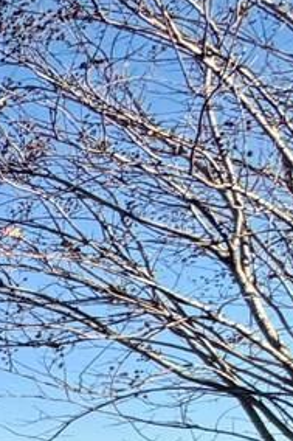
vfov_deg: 21.4
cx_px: -825
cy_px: 634
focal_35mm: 82
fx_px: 1002
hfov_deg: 8.7
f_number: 2.2
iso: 32
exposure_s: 1/770
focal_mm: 2.22
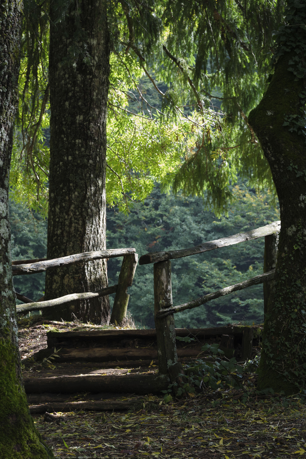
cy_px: 230
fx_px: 1071
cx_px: 153
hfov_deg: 16.3
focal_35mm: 84
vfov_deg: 24.2
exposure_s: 1/80
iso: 500
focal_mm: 56
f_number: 8
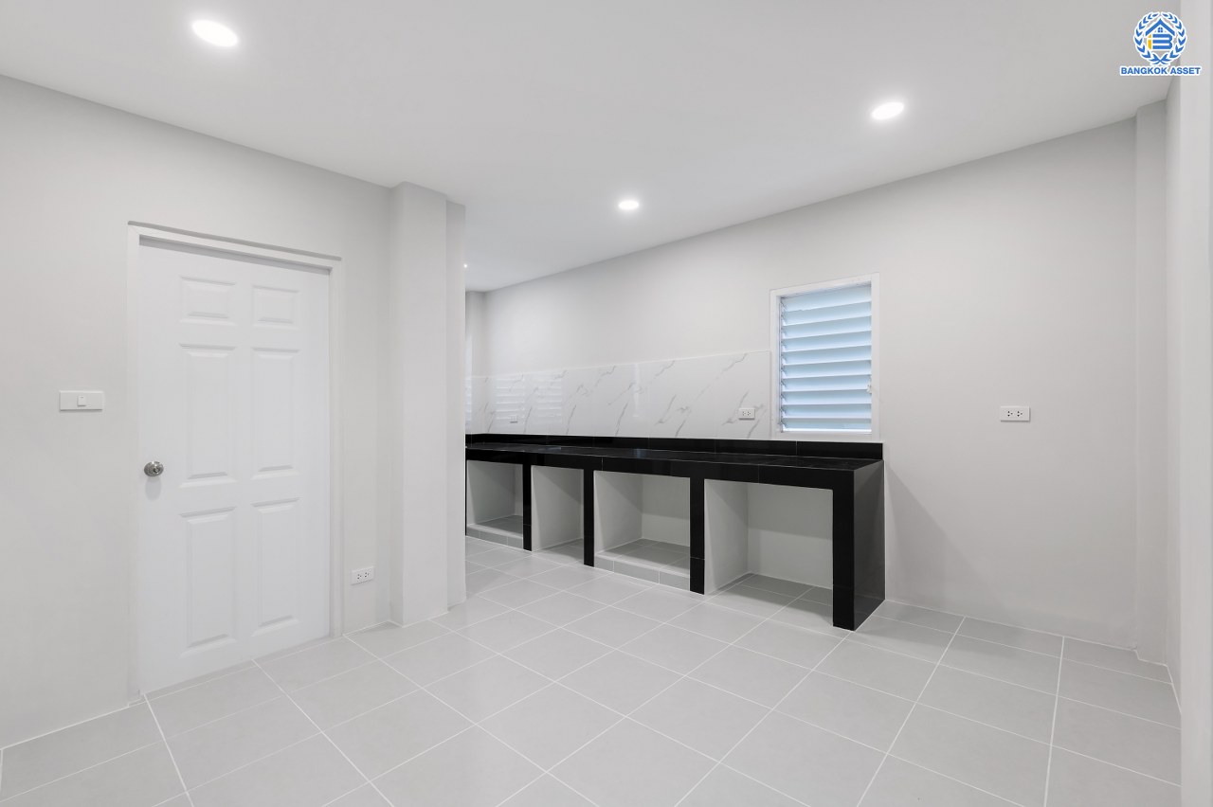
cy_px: 404
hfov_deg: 104.3
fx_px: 471
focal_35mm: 14
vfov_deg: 81.1
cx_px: 606
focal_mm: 14
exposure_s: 1/30
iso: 100
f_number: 5.6
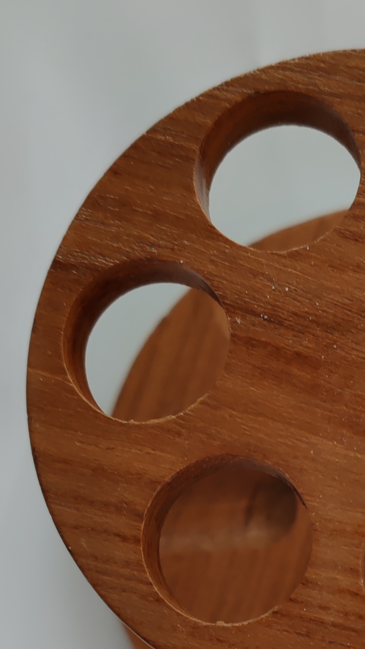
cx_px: 332
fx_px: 1187
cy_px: 547
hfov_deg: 17.2
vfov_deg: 29.6
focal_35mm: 69
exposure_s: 1/100
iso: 250
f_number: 1.9
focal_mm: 6.12
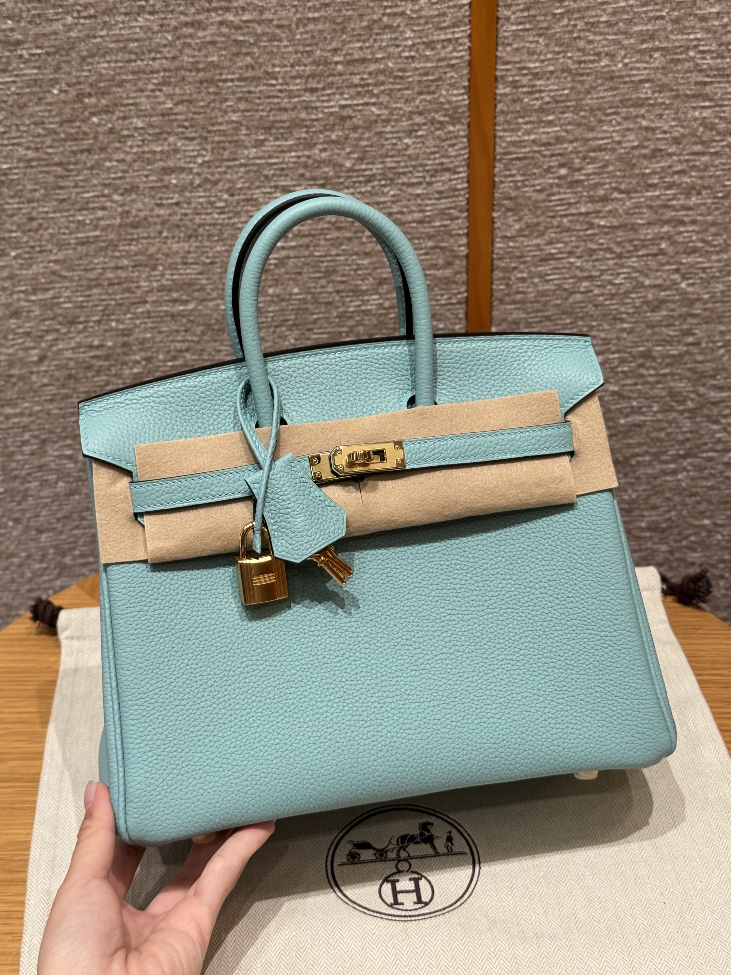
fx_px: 1352
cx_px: 366
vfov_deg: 39.7
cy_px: 488
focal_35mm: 48
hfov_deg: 30.3
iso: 80
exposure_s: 1/100
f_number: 1.78
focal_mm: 6.76
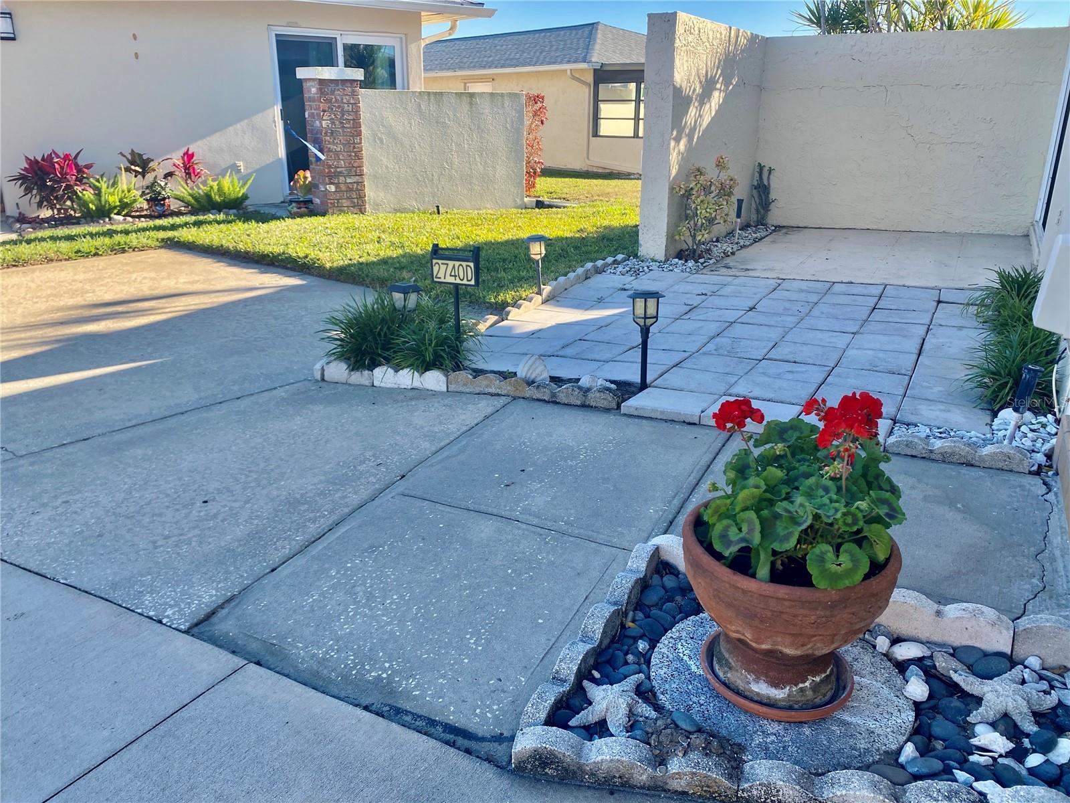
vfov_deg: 53.1
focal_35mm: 26
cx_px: 535
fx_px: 804
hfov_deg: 67.3
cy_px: 402
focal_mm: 4.25
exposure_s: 1/685
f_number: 1.8
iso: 32
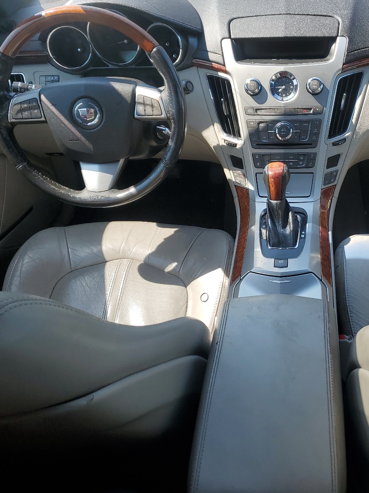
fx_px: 498
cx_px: 281
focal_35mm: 35
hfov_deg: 39.5
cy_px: 245
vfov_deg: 52.6
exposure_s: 1/556
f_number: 1.5
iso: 50
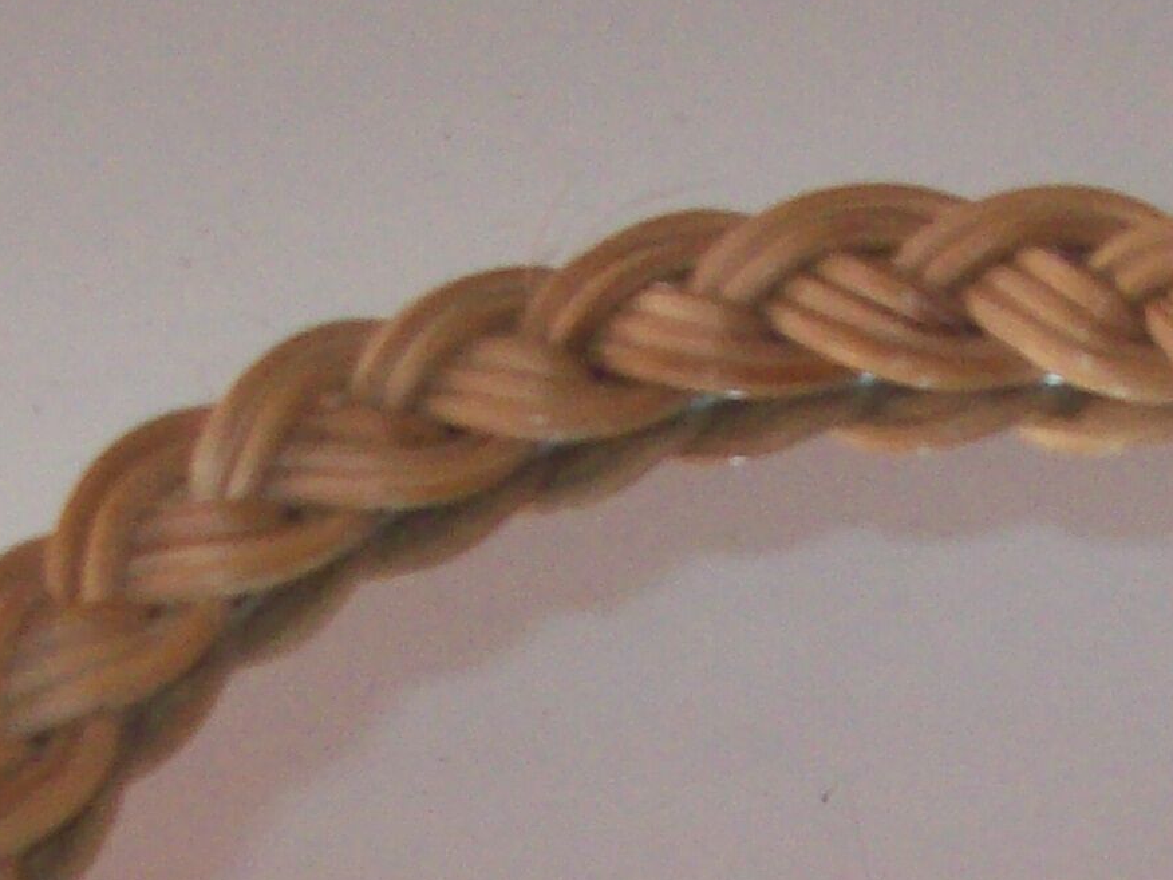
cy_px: 1224
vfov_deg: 12.2
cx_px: 896
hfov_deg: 16.7
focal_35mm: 117
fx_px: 3965
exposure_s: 1/64
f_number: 2.7
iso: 200
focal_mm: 6
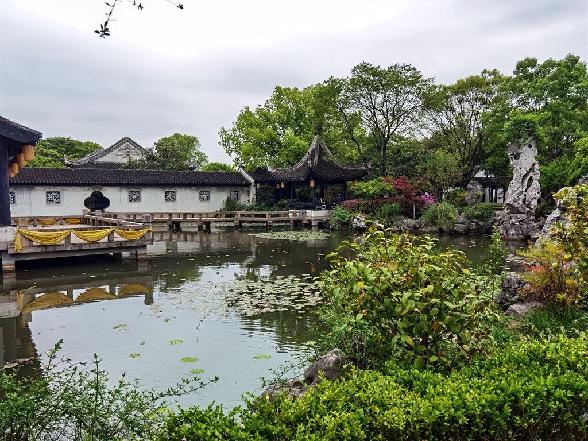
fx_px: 459
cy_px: 220
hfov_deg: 65.3
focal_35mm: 27
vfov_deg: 51.4
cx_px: 294
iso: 50
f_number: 1.9
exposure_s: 1/1748
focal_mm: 6.71
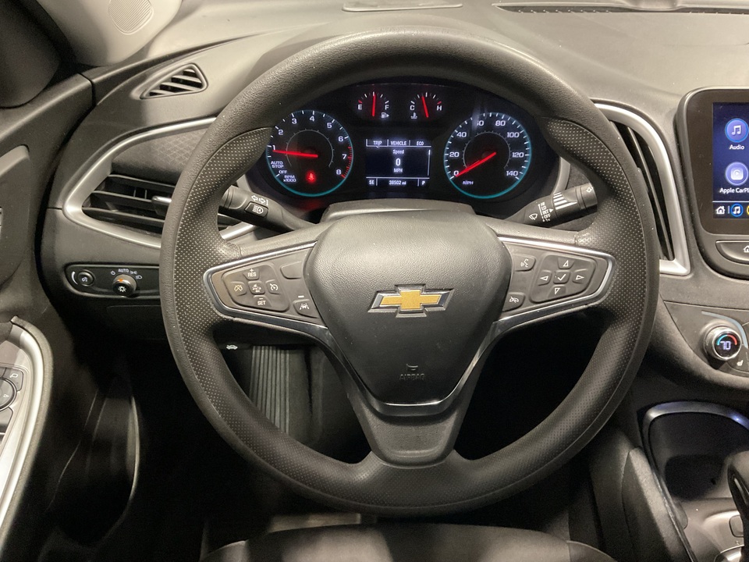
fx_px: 627
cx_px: 374
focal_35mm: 29
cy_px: 281
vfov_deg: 48.2
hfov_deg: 61.7
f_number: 1.8
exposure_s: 1/30
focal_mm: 3
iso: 320
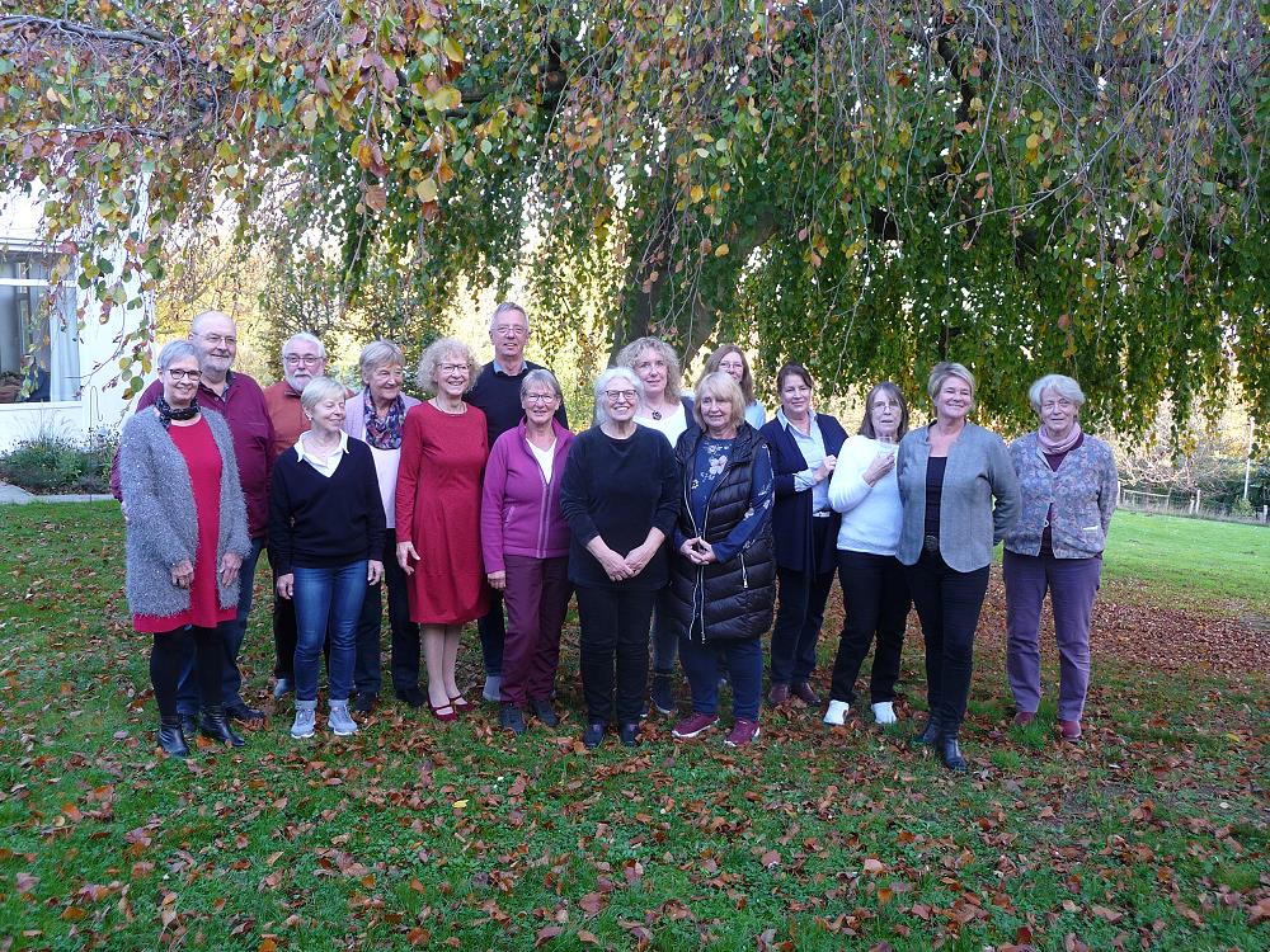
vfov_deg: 44.2
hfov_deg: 56.8
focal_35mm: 32
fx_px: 1174
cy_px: 476
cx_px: 635
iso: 100
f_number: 3.5
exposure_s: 1/30
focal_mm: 5.3
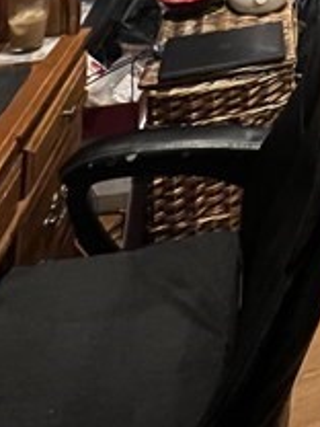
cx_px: 507
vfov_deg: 24.2
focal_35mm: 48
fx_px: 592
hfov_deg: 23.1
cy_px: -294
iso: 1000
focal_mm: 1.57
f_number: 1.8
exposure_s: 1/40
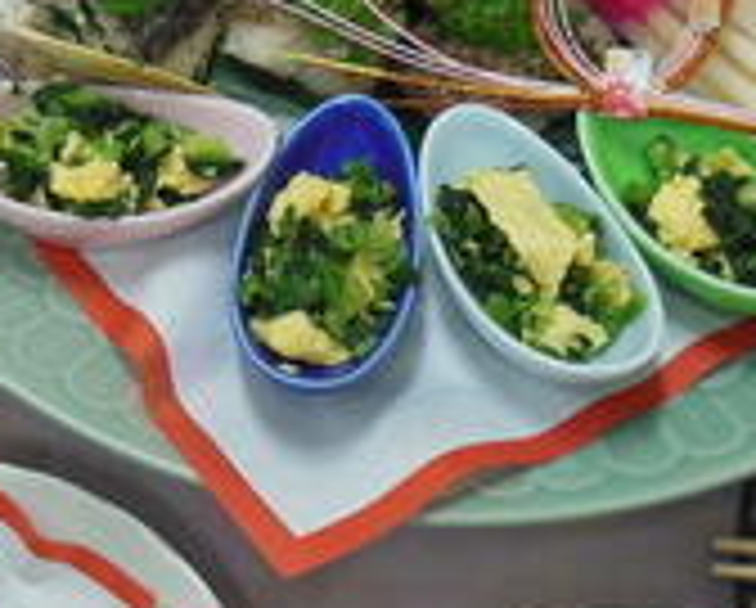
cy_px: 423
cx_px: 270
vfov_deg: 17.6
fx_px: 1950
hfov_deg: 21.9
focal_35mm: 87
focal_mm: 4.5
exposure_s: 1/30
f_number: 3.5
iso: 200
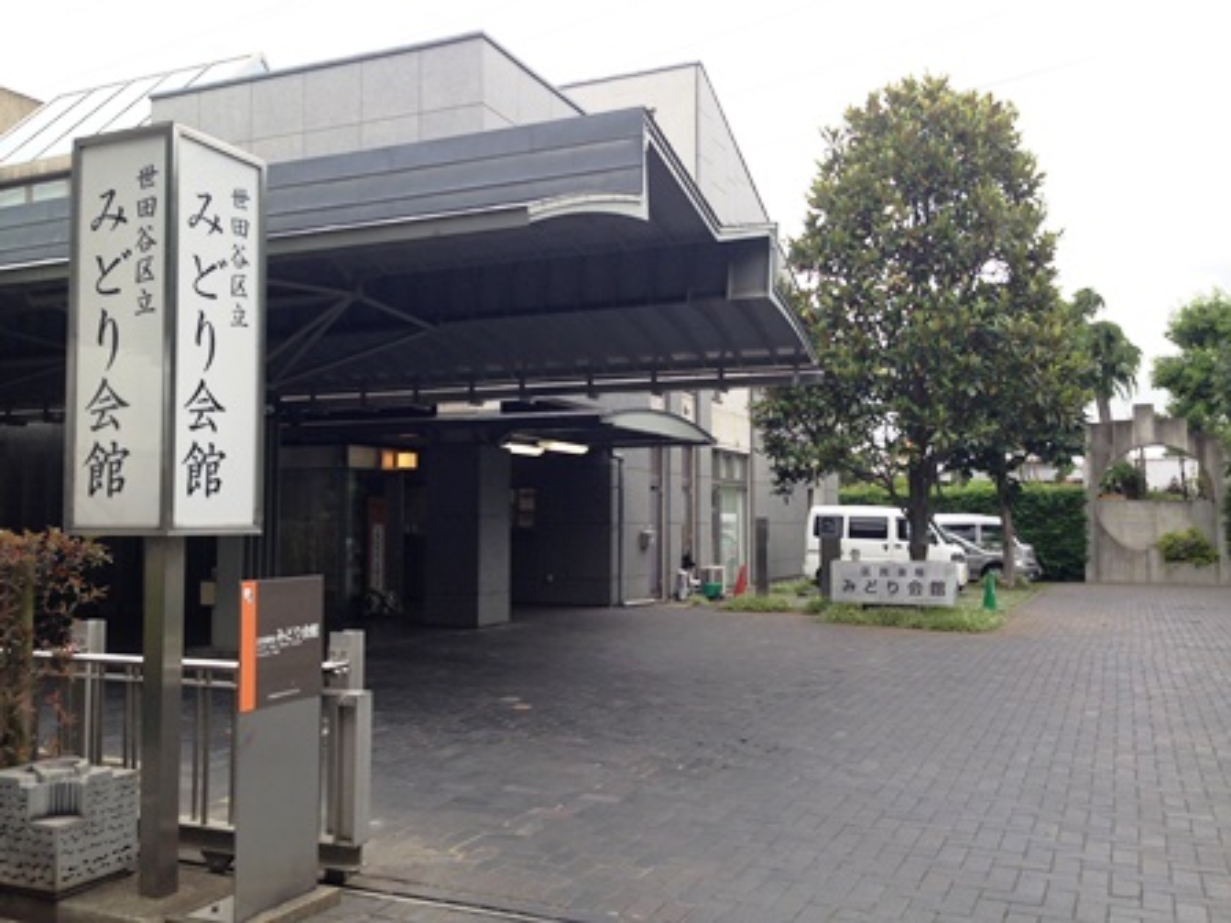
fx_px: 1174
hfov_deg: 55.4
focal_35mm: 33
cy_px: 462
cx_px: 616
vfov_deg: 42.9
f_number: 2.4
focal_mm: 4.12
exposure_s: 1/271
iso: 50
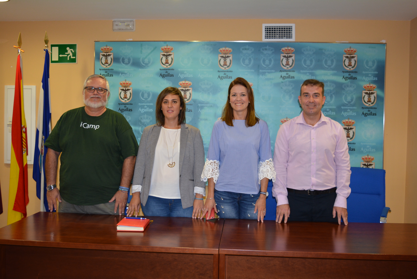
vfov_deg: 34.3
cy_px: 140
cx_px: 208
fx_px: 452
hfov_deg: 49.5
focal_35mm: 39
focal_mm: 26
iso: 800
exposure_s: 1/60
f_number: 4
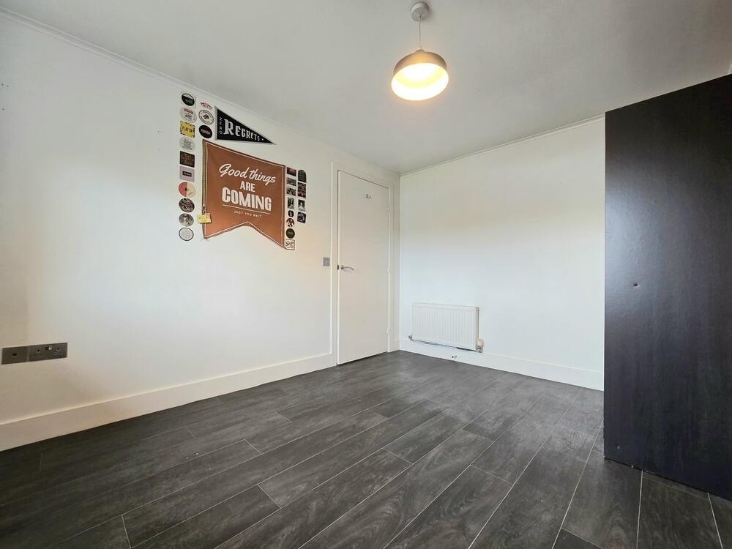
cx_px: 366
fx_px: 275
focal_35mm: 13
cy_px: 274
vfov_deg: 89.9
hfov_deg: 106.2
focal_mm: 2.2
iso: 125
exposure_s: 1/50.3
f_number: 2.2
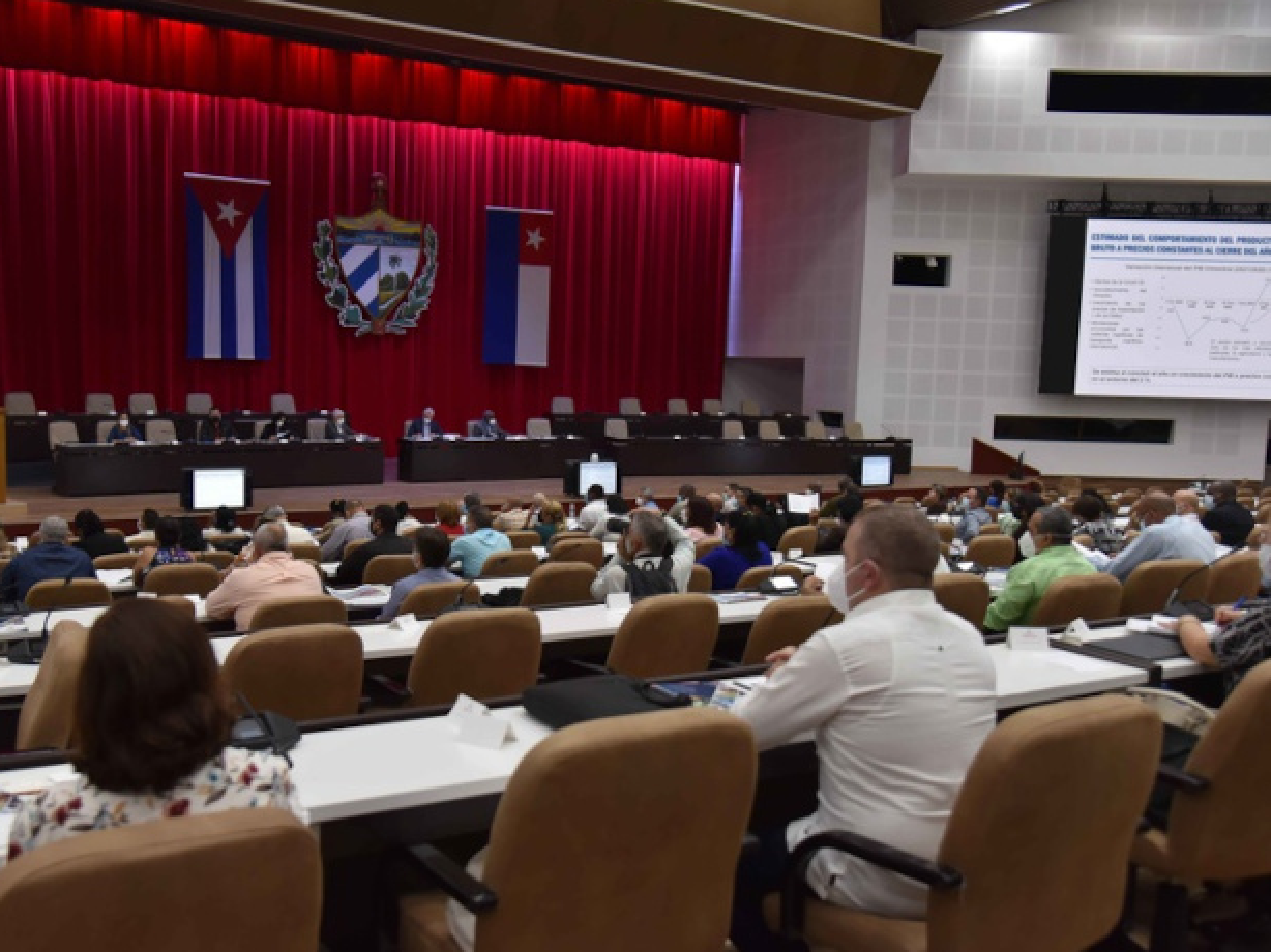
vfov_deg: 41.8
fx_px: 1248
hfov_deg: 53.8
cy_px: 473
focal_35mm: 34
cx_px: 549
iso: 1600
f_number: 4
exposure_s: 1/200
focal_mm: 31
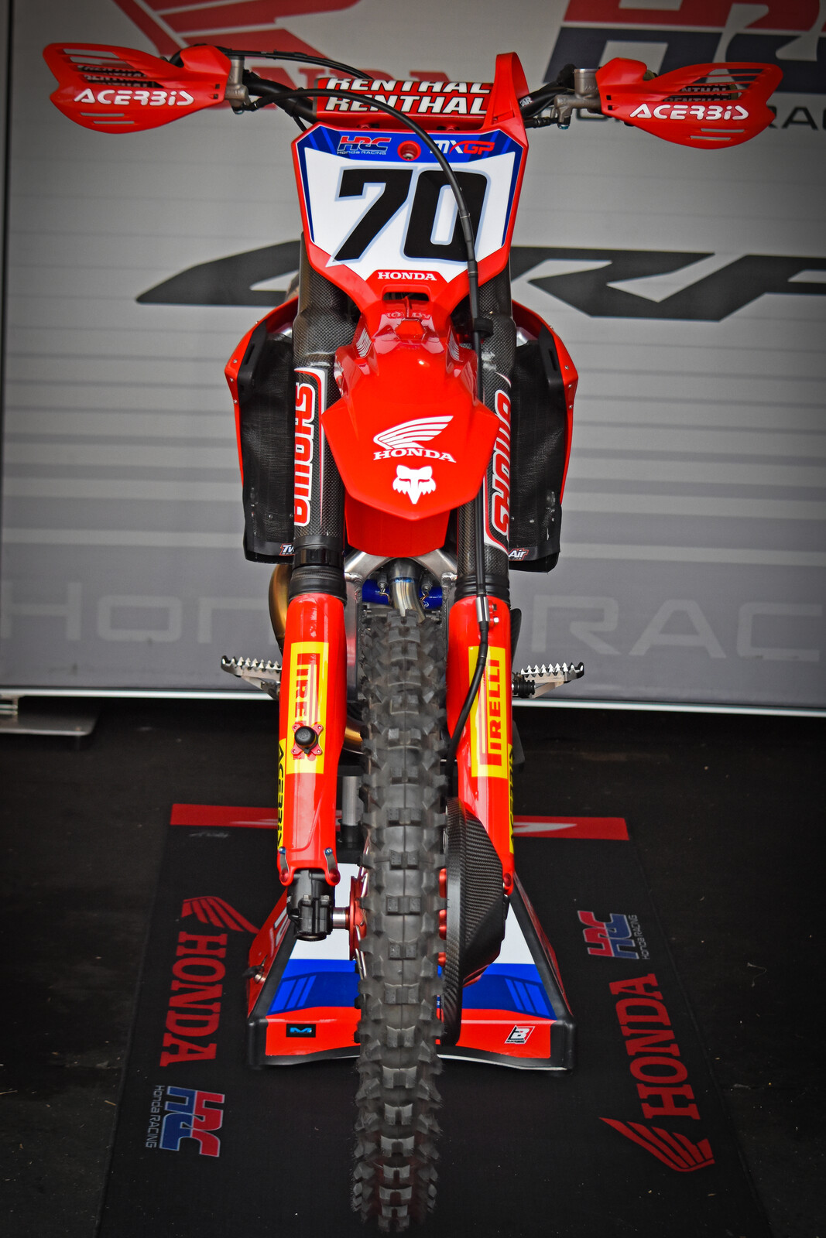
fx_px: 2839
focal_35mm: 82
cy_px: 619
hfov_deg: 16.6
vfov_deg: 24.6
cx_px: 413
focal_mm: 55
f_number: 4.5
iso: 1100
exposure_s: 1/500
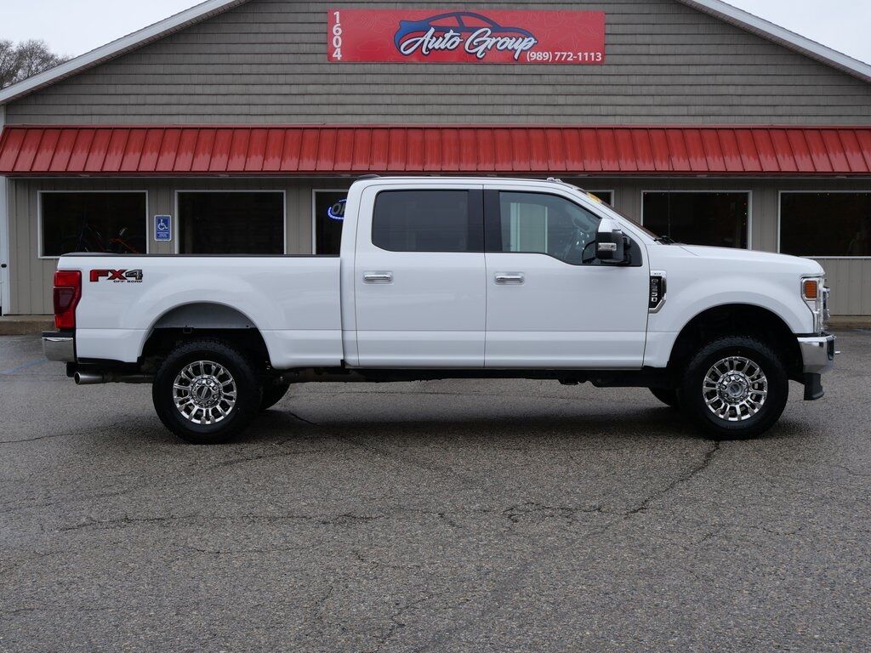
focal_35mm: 46
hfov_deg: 41.2
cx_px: 436
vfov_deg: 31.5
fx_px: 1157
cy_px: 326
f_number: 5.6
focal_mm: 23
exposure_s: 1/160
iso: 200
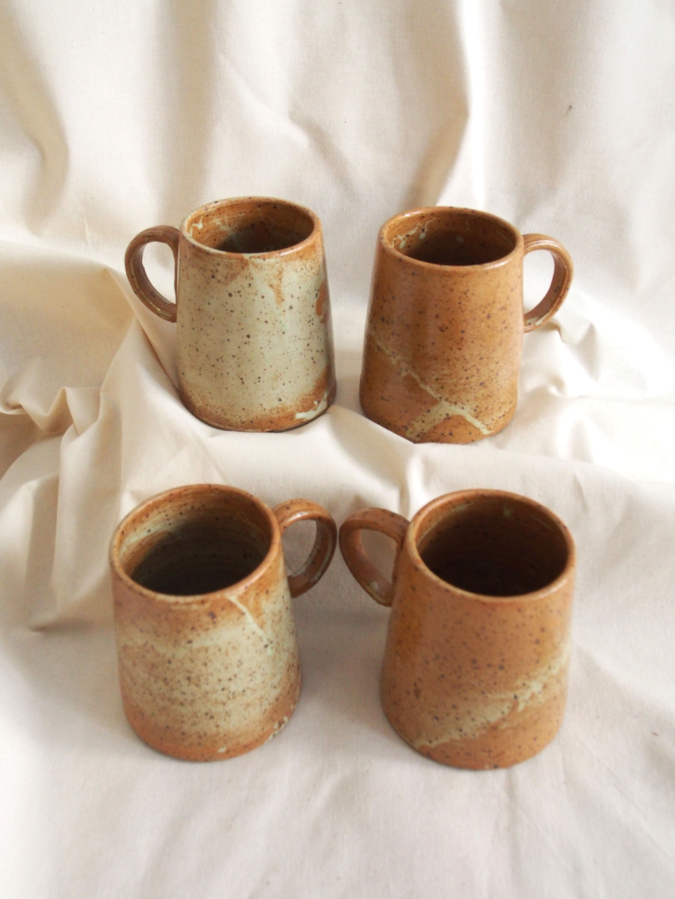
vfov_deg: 49.0
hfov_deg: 37.7
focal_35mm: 38
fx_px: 988
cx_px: 338
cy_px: 450
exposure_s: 1/20
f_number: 4.4
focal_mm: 19
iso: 1600
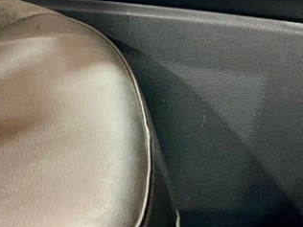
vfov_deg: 9.0
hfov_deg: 12.3
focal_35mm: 158
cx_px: -27
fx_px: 1383
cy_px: -191
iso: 500
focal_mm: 5.7
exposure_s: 1/30
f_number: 1.5
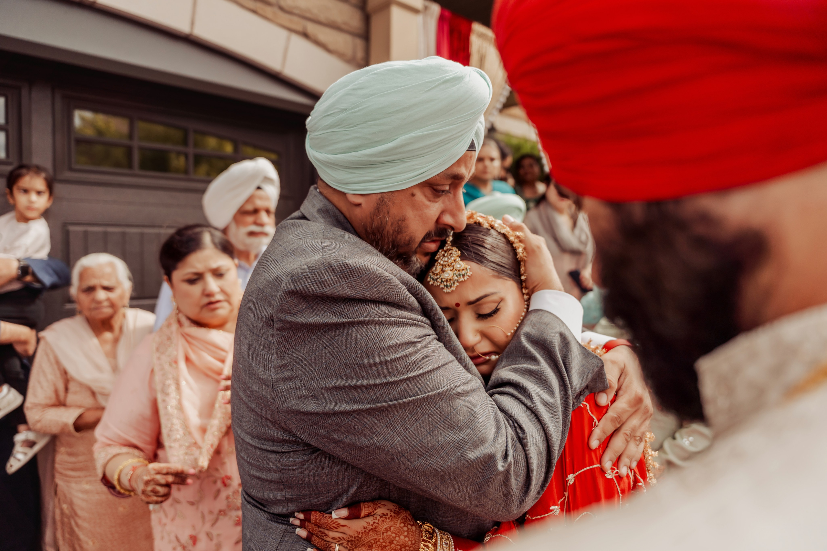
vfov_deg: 53.1
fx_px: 551
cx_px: 414
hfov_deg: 73.7
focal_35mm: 24
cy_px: 276
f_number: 2.8
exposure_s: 1/2000
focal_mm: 24
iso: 100
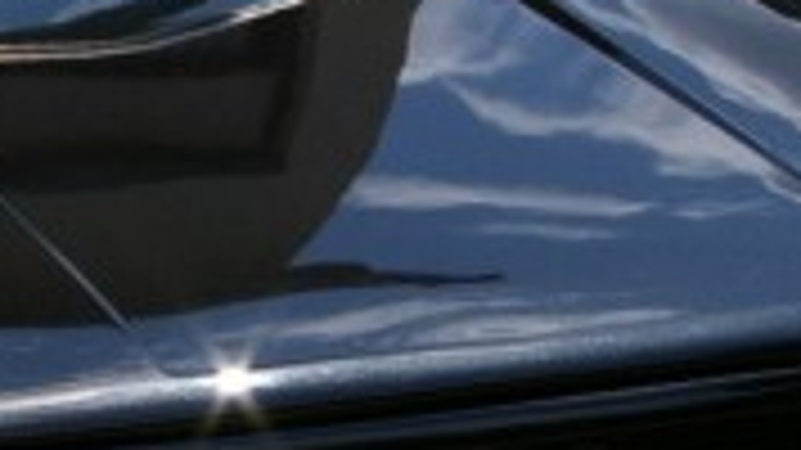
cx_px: -176
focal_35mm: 218
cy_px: 196
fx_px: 4636
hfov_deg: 9.7
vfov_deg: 5.6
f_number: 11
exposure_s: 1/250
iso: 200
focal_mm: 31
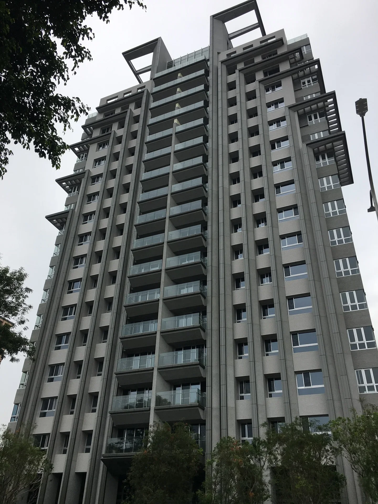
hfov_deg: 48.2
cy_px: 252
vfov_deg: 61.7
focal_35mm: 29
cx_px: 189
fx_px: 422
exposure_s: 1/1040
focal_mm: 4.15
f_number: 2.2
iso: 25
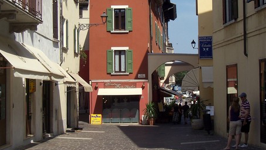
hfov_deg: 34.3
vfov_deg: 19.7
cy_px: 63
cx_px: 142
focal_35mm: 61
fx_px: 430
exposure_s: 1/350
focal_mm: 8.6
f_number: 6.7
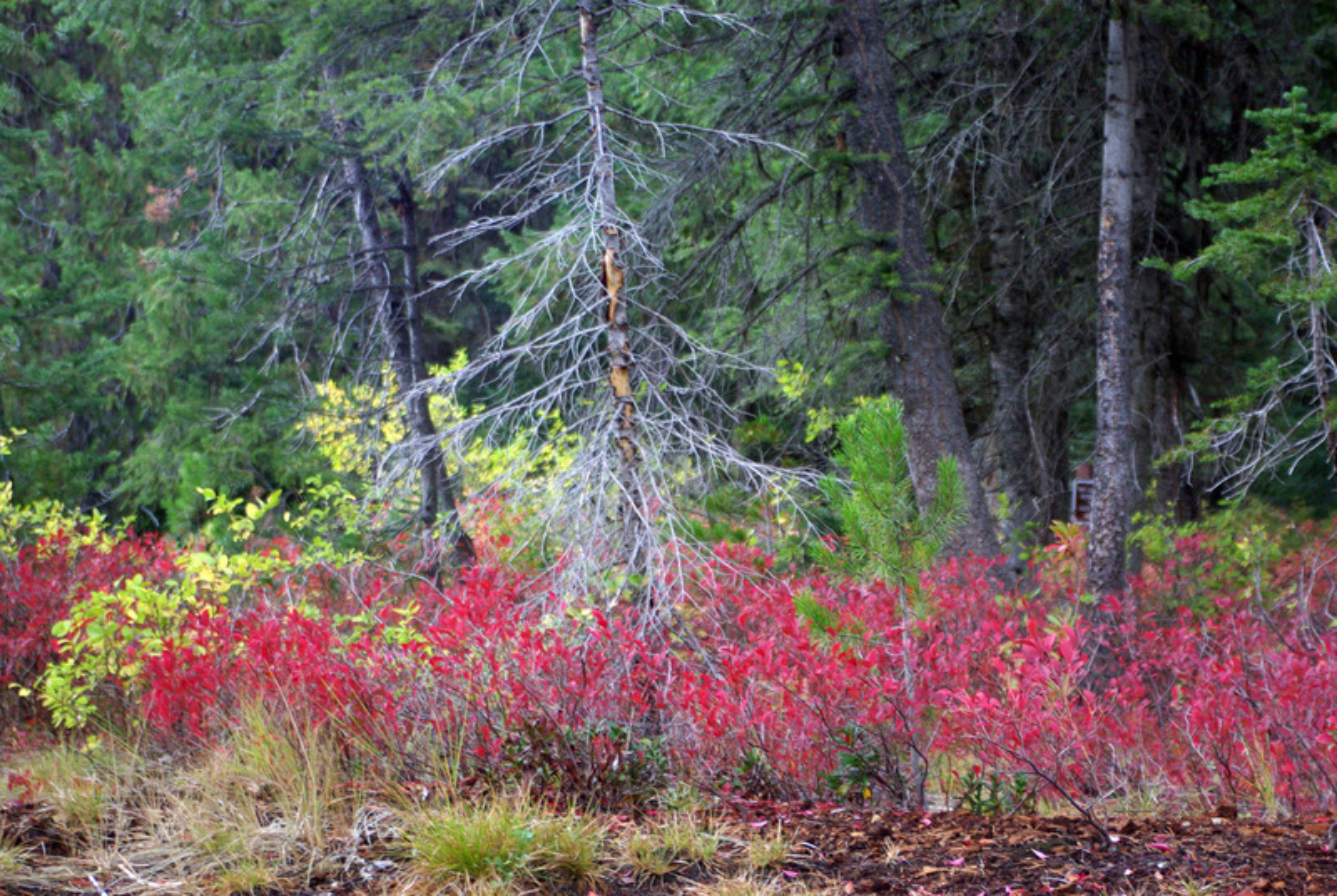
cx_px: 668
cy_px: 448
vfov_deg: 14.1
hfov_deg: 20.9
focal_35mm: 98
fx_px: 3626
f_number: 4.5
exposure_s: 1/45
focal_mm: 65
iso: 400
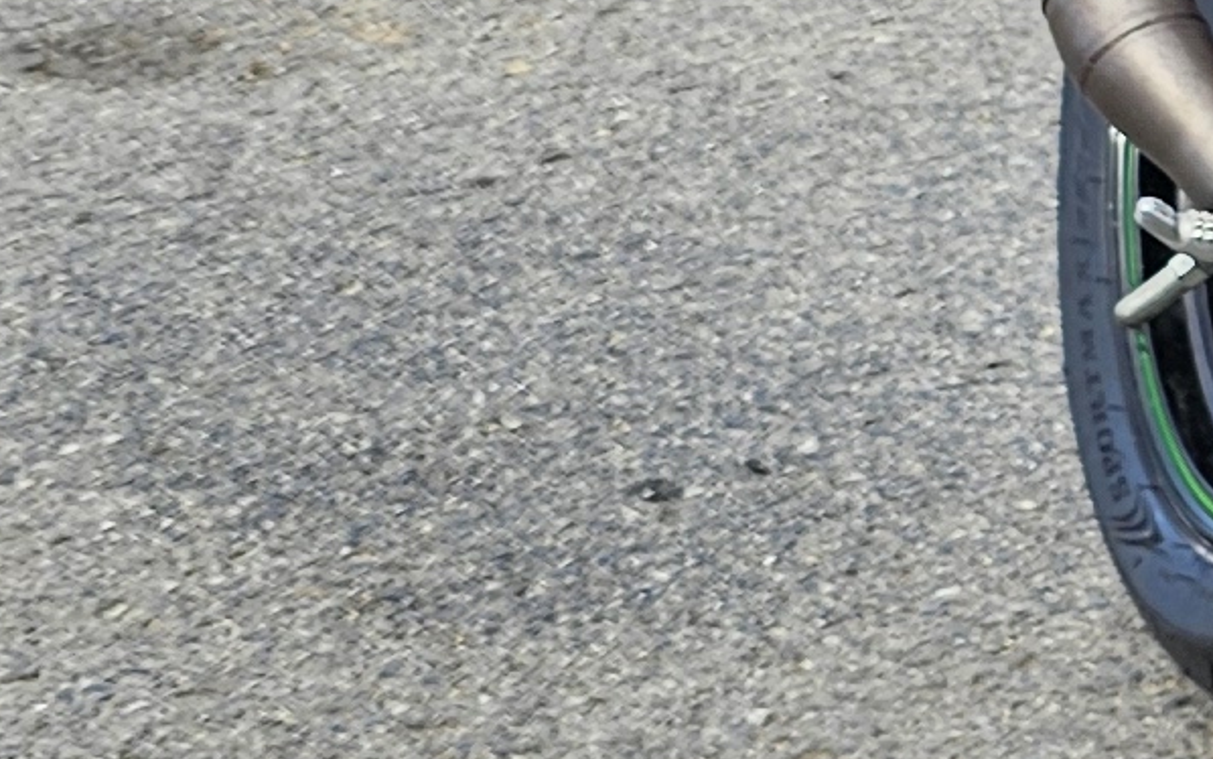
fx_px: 5389
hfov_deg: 11.0
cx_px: 2858
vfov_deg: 8.1
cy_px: 448
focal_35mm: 163
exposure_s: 1/336
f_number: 1.7
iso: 10
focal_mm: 6.3
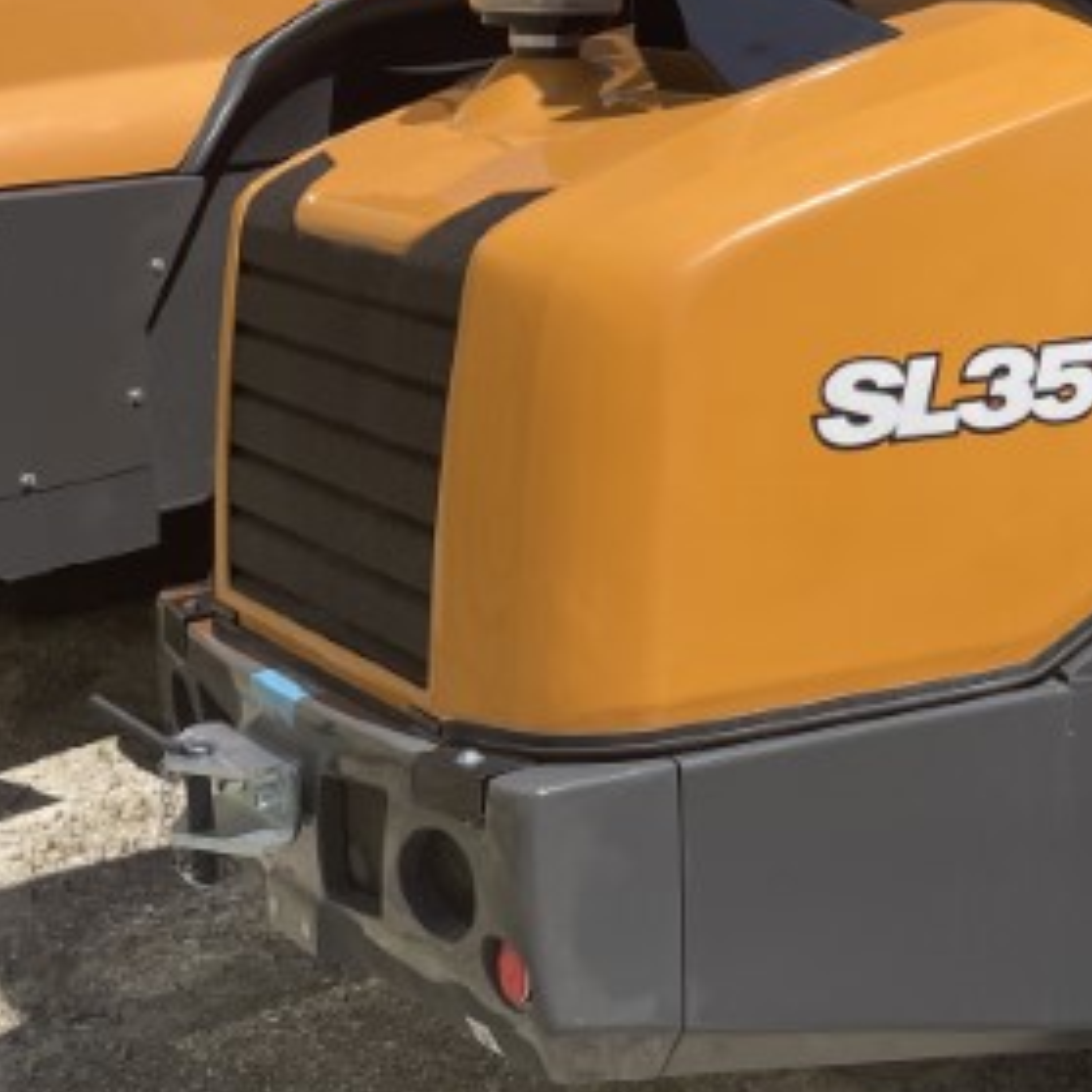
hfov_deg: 24.2
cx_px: 1237
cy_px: 250
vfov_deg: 25.7
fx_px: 2356
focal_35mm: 66
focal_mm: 4.2
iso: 32
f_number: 1.6
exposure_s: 1/2564
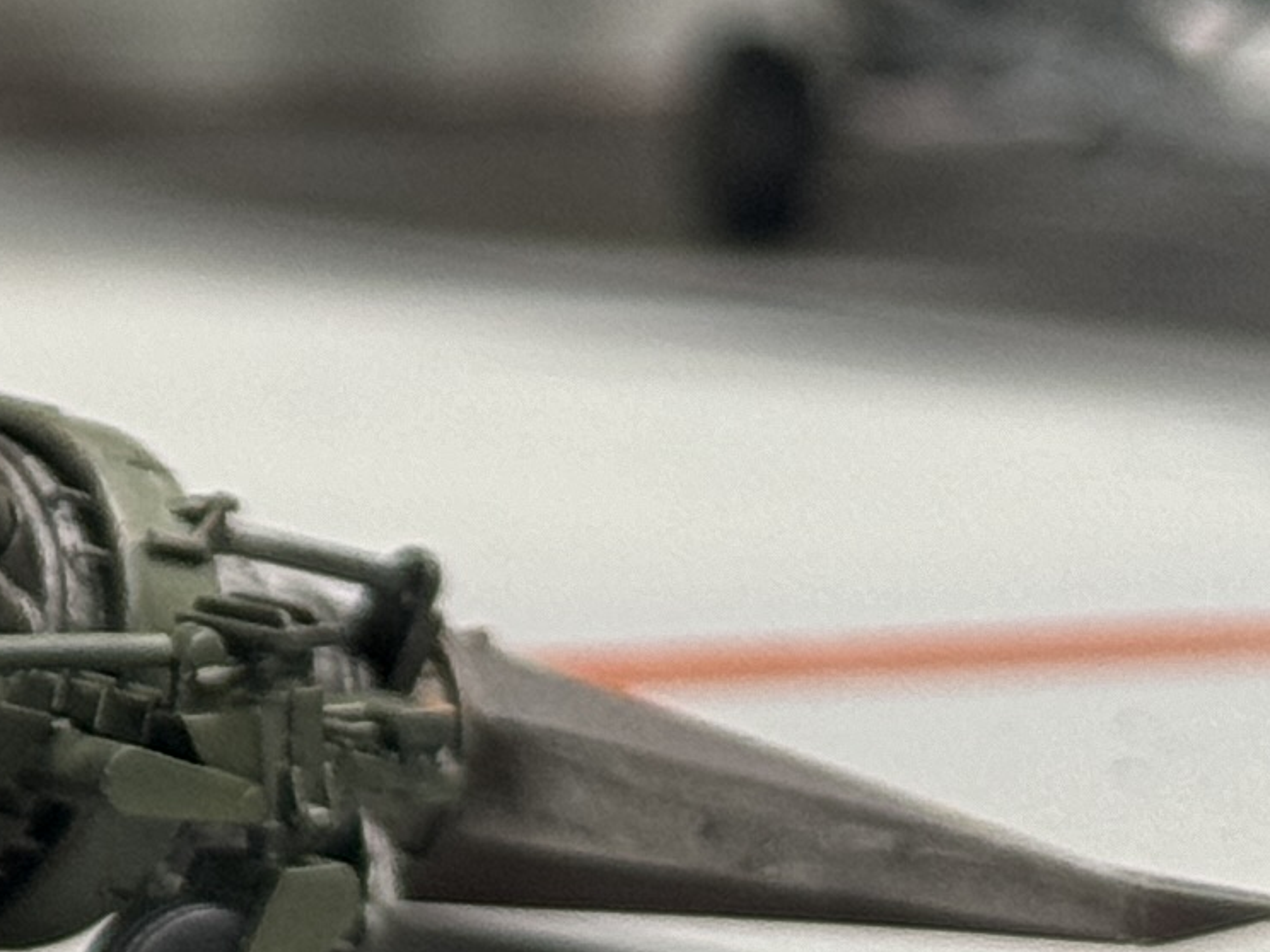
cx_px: -1553
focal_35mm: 260
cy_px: -717
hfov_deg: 7.2
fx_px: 9539
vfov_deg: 5.6
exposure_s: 1/60
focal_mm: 6.86
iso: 100
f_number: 1.78
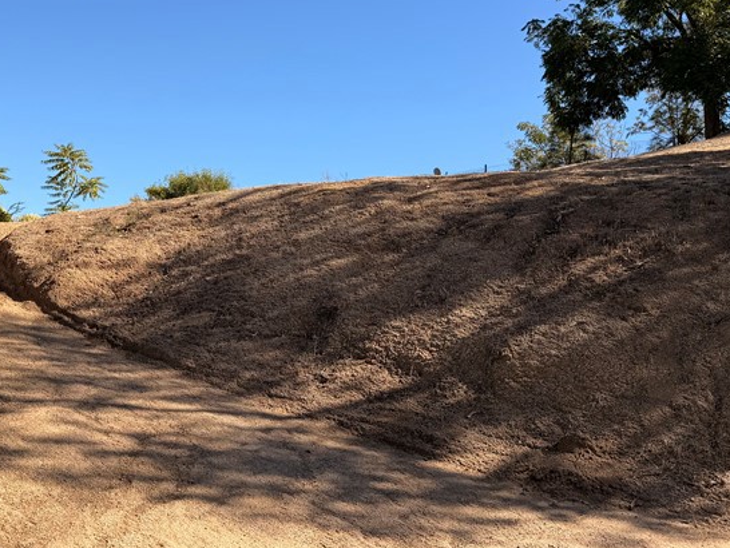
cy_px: 198
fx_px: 949
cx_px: 286
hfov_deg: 41.8
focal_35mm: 45
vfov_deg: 32.0
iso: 80
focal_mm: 6.76
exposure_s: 1/3953
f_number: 1.78
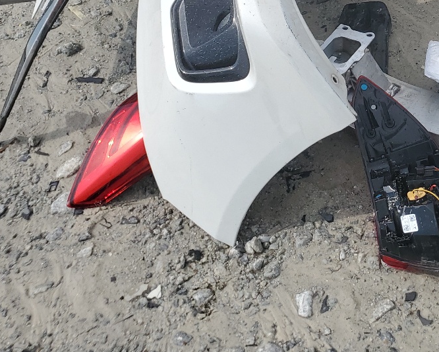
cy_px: 2
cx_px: 434
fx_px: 793
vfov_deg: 23.9
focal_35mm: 61
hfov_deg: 29.1
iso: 50
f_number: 1.5
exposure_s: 1/3333
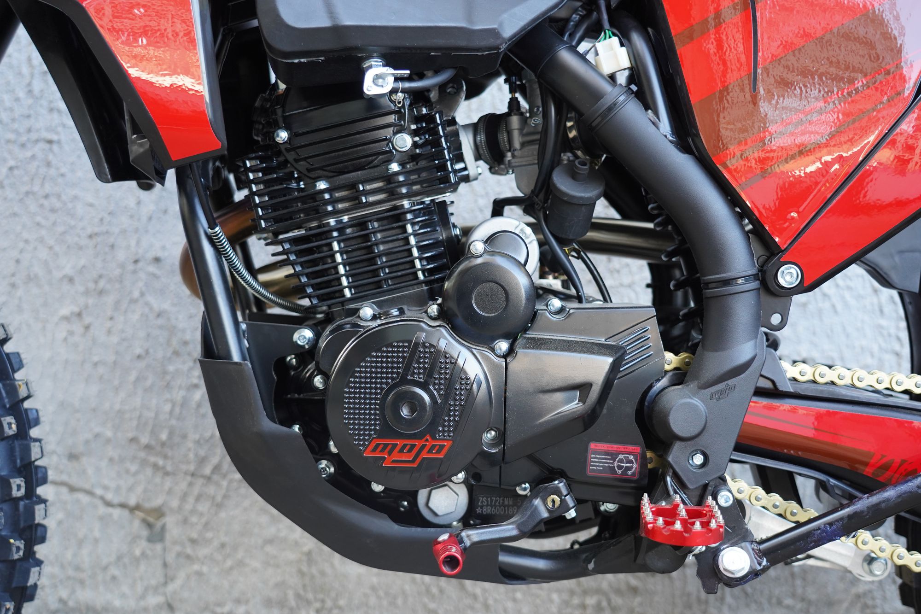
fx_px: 1125
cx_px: 460
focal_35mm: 44
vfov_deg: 30.5
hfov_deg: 44.5
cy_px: 307
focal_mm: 44
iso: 1600
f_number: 4
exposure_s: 1/160
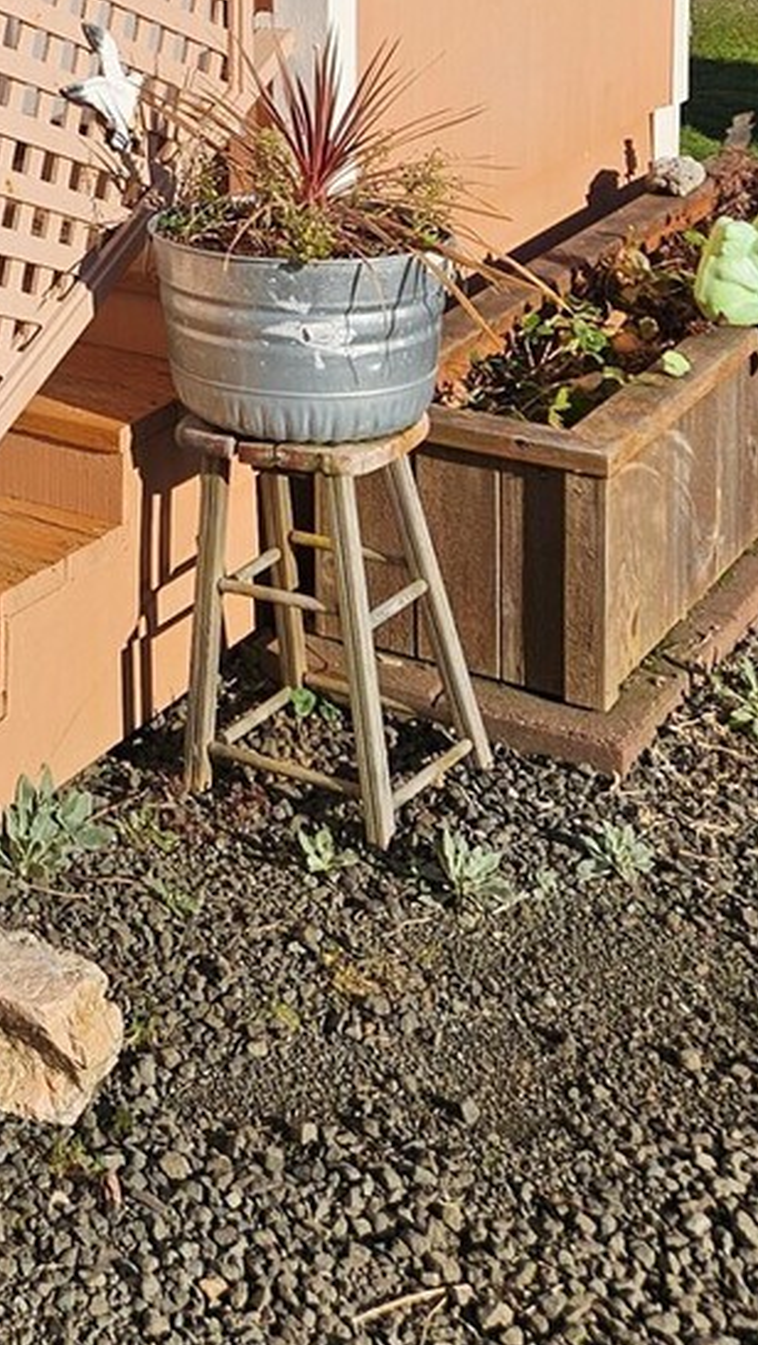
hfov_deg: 17.0
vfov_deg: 28.9
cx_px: -276
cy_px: -130
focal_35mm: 66
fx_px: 2356
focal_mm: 5.4
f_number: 1.8
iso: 25
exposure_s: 1/3399
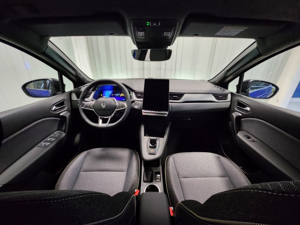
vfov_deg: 89.9
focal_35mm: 13
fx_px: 113
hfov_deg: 106.2
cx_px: 150
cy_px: 112
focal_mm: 1.74
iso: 320
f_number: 2.2
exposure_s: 1/33.3
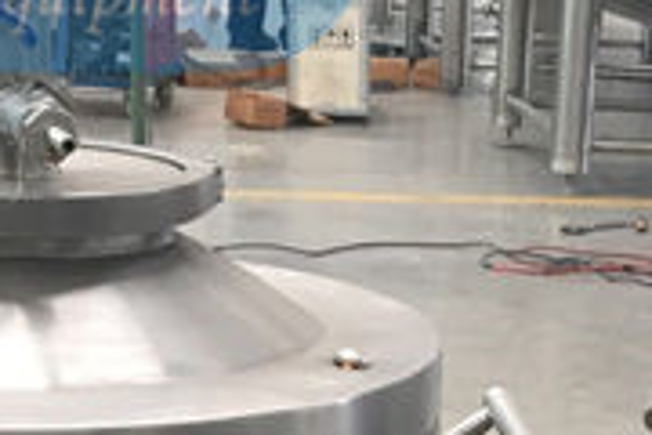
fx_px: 2427
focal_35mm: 134
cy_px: 856
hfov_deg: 15.2
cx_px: 536
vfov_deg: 9.6
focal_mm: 4.15
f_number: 2.2
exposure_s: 1/33
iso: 50
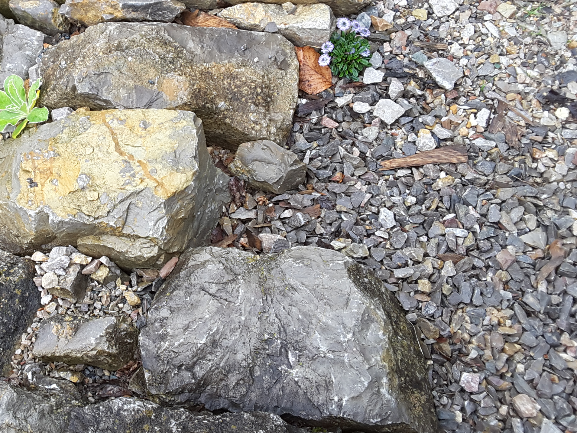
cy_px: 175
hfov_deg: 34.8
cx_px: 100
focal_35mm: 53
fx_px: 883
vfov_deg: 27.5
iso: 40
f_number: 1.9
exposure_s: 1/138
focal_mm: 2.9
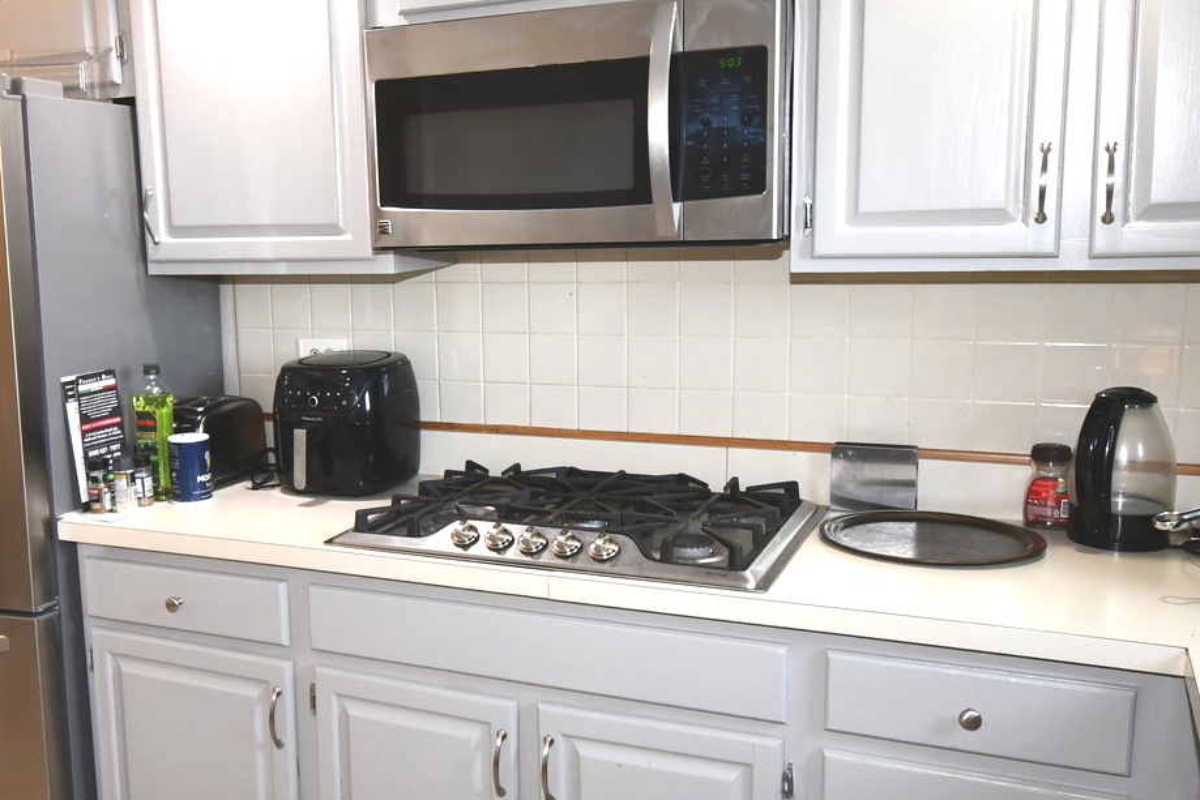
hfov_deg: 51.2
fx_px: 1233
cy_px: 412
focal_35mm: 37
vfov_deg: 36.0
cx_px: 430
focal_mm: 14
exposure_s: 1/60
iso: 640
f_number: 5
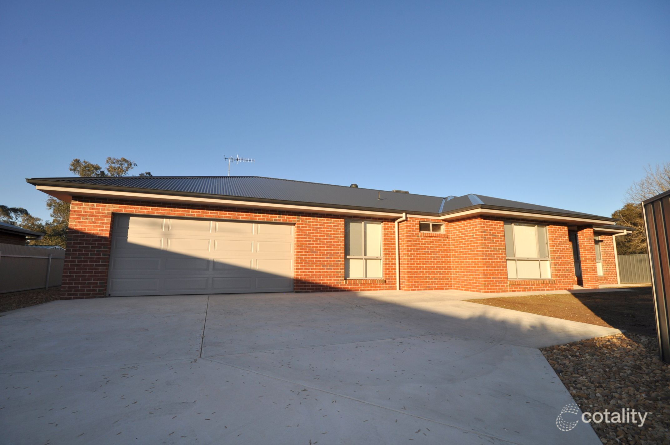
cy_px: 222
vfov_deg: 77.2
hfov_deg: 100.5
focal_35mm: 15
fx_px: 279
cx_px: 335
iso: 200
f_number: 13
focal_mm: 10
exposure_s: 1/200
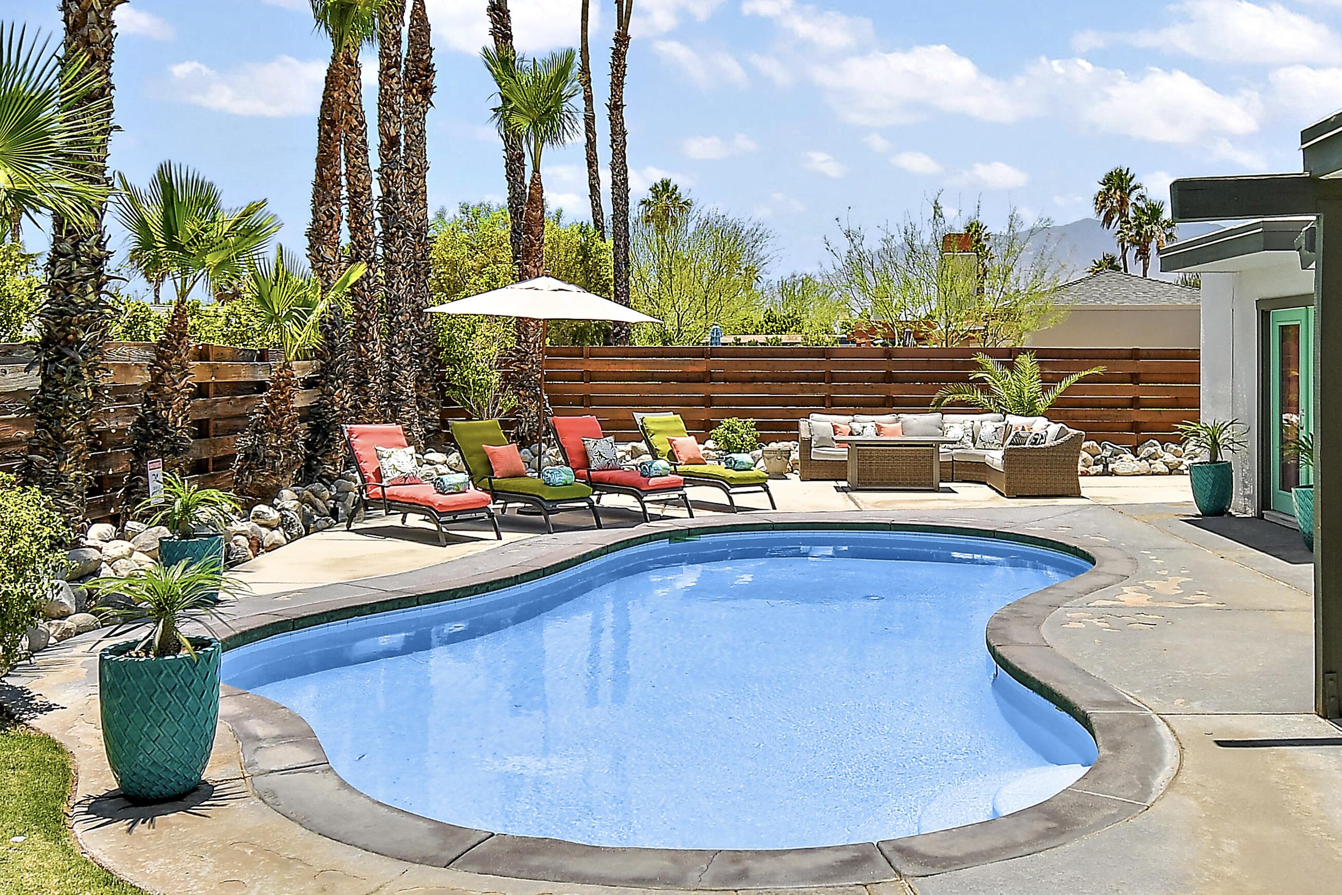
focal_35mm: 16
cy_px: 448
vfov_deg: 73.8
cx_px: 671
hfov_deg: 96.7
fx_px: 596
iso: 100
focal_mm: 11
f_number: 5
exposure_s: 1/800
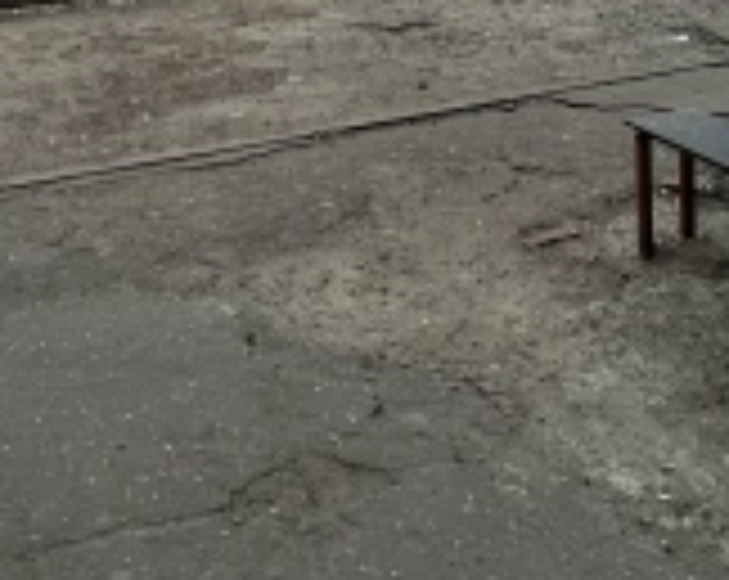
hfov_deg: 38.0
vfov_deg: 25.5
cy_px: -216
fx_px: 1055
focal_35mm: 49
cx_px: 306
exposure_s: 1/50
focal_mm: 1.57
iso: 250
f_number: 1.8
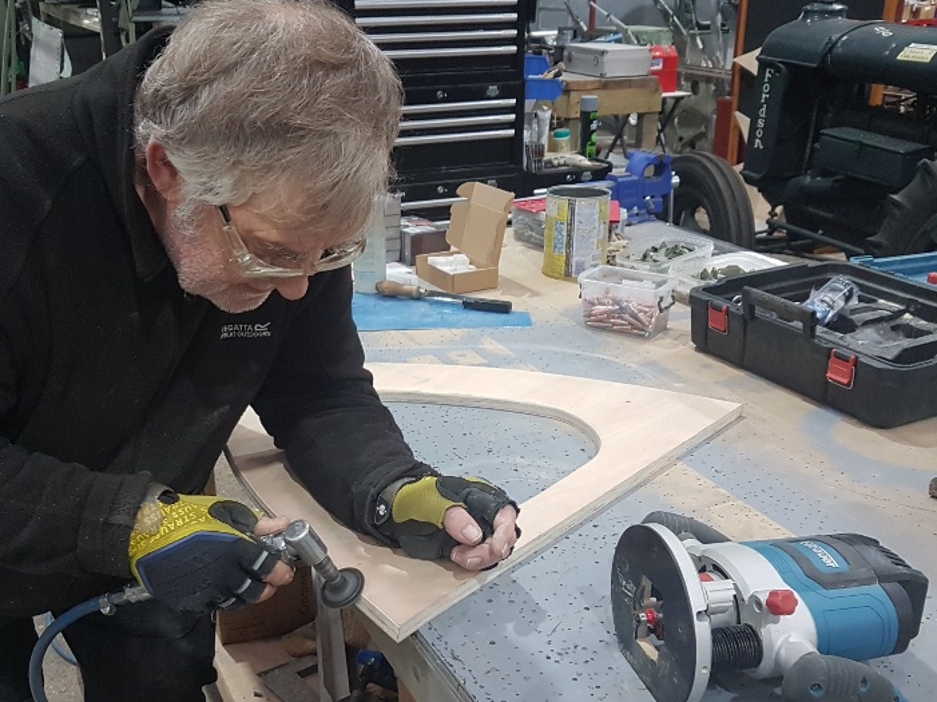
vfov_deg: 37.5
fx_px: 1028
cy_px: 435
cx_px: 397
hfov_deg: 48.8
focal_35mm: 38
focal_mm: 4.2
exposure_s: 1/33
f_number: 1.7
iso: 160
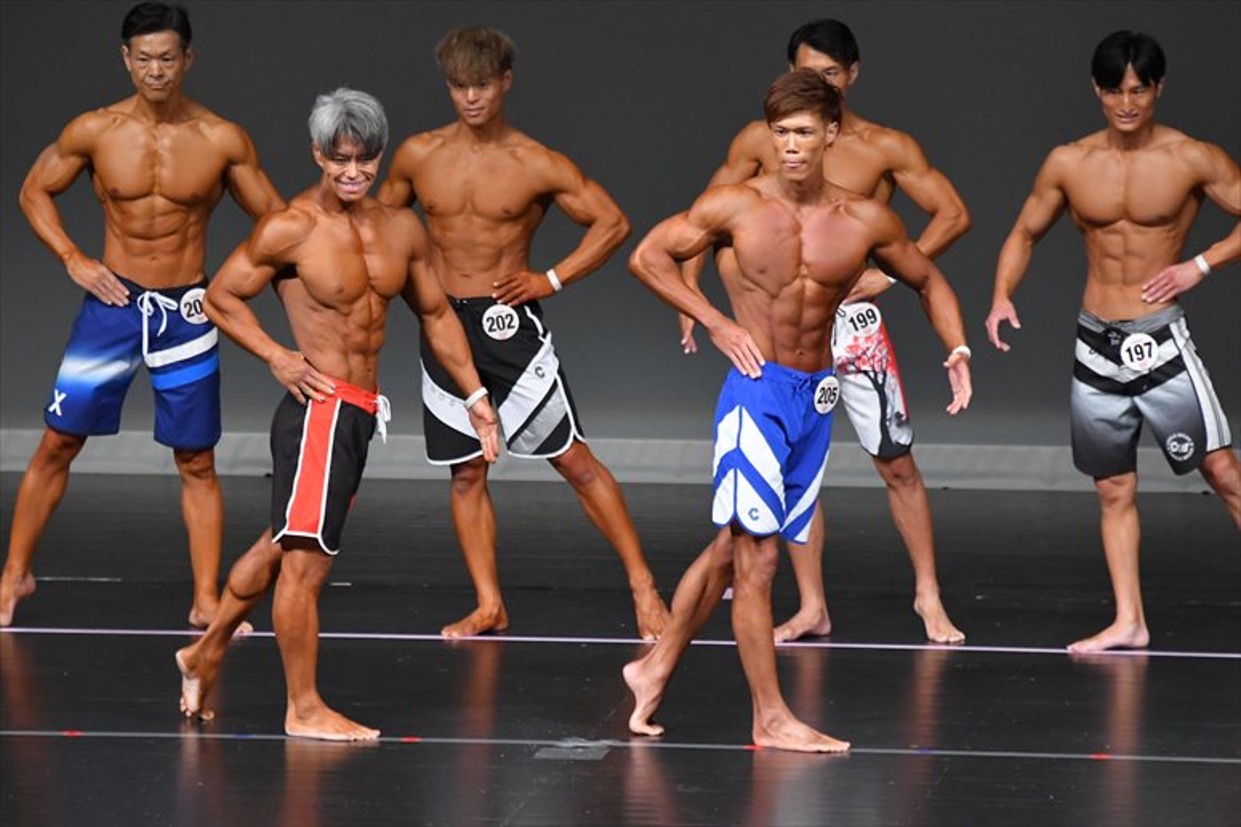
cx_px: 620
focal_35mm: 315
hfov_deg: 6.5
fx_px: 10854
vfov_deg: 4.4
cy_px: 414
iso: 4000
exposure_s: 1/400
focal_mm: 210
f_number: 5.6
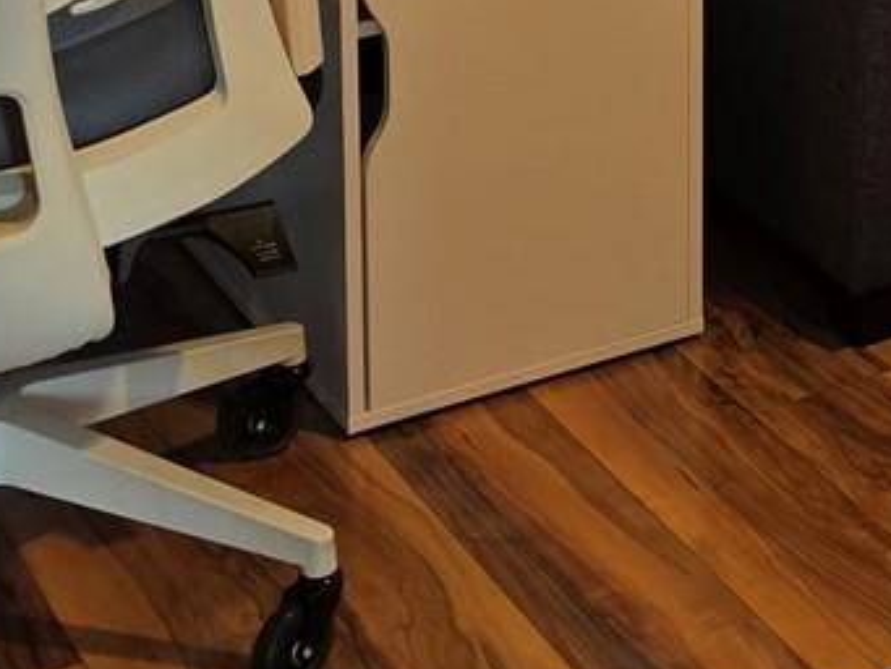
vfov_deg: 12.4
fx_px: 2781
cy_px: -575
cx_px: 1343
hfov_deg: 16.5
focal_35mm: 108
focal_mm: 6.3
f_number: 1.7
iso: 160
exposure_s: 1/52
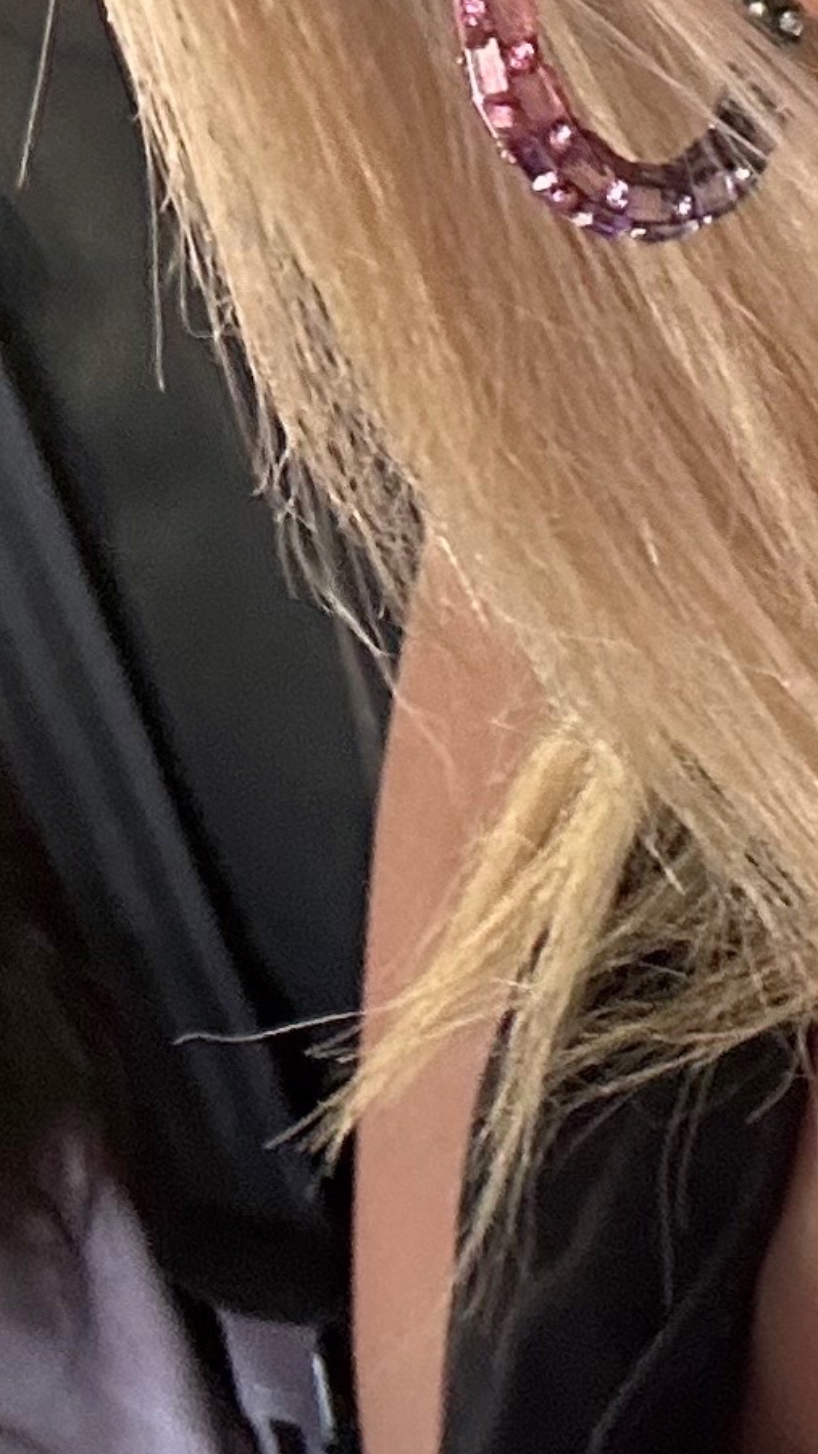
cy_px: -589
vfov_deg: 17.6
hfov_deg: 10.4
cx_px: 1276
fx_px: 4318
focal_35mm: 112
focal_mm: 2.69
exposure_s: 1/74
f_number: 1.9
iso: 80
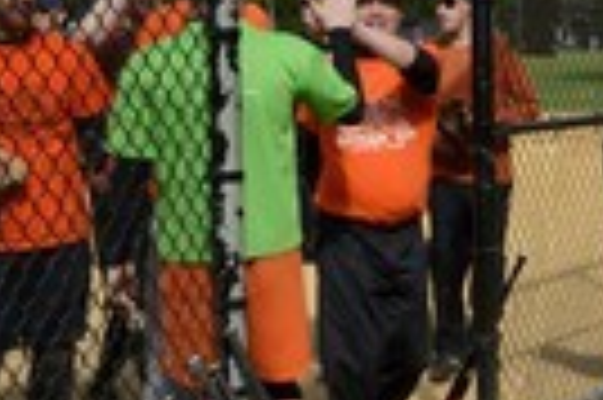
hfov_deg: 19.2
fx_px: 1623
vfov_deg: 14.1
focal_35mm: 97
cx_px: 814
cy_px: 261
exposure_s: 1/640
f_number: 9
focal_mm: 31
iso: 400
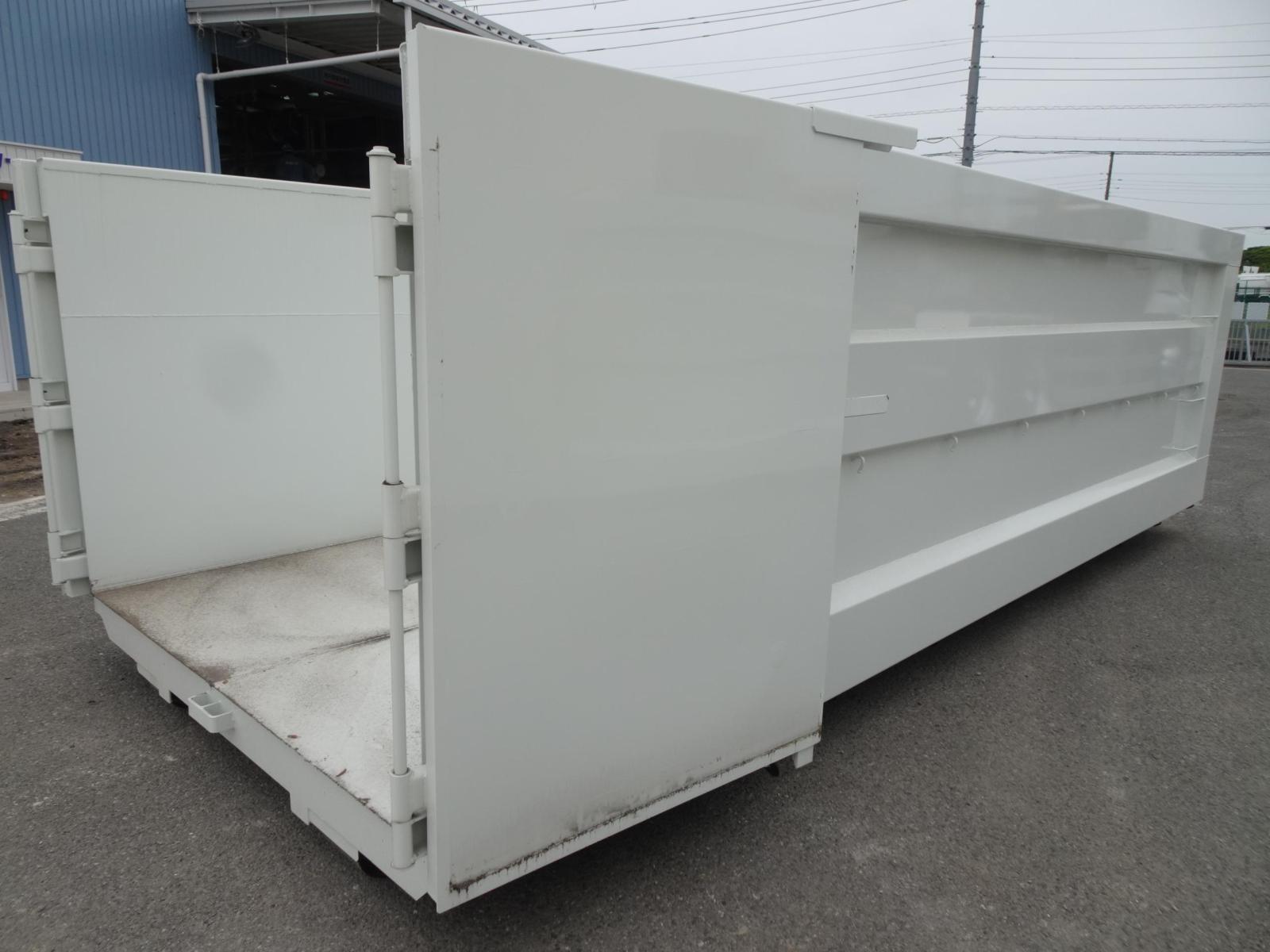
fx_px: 881
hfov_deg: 71.6
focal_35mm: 24
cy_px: 476
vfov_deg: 56.8
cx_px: 635
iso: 80
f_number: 3.5
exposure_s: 1/500
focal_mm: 4.25
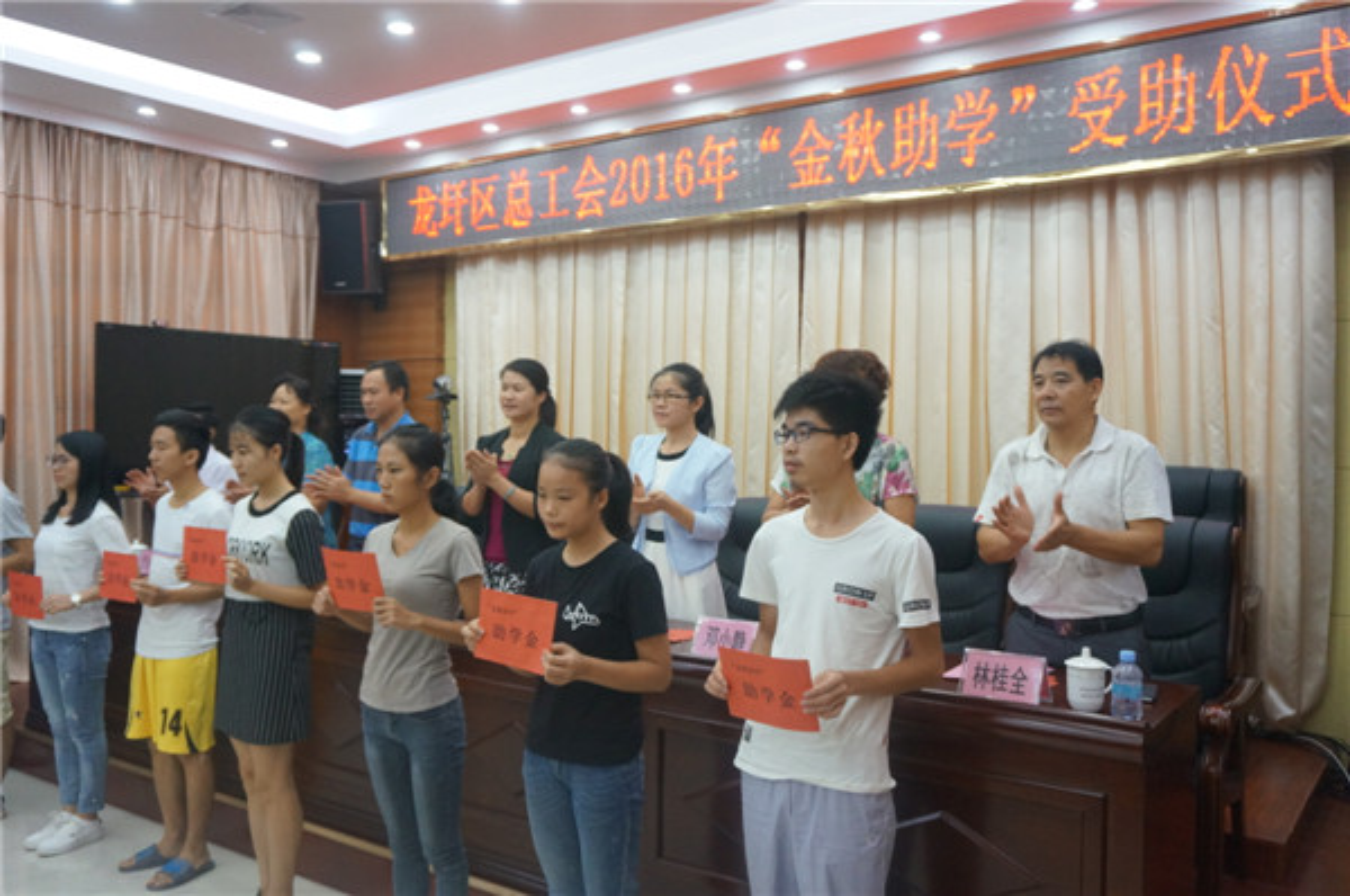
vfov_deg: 43.5
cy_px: 448
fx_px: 1123
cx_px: 675
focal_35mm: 30
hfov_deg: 62.0
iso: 1600
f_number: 4
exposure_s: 1/160
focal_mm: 20
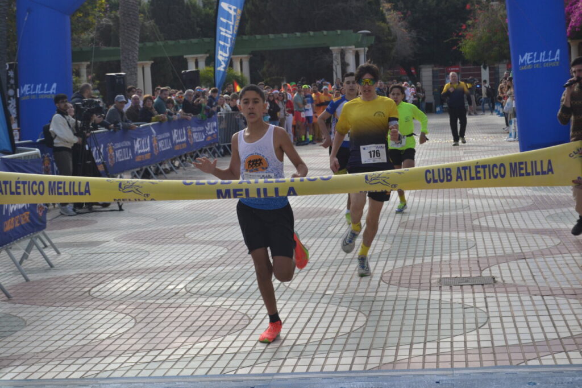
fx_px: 1333
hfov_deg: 24.6
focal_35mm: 82
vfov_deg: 16.5
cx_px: 291
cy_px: 194
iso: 400
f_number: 5.6
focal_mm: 55
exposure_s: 1/640
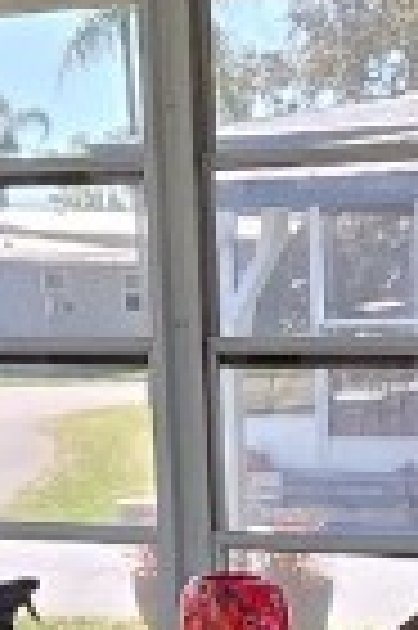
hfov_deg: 13.0
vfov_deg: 20.2
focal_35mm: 99
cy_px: 580
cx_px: 634
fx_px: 1728
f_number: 2.2
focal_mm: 2.2
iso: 64
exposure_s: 1/60
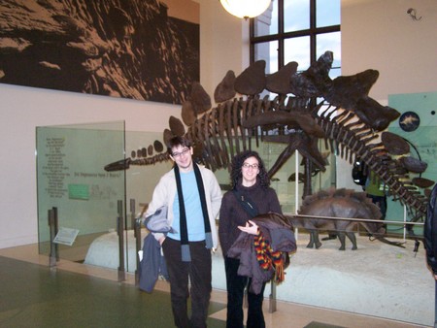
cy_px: 164
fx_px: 480
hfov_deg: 49.0
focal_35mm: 38
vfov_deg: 37.8
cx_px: 218
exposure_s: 1/50
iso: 400
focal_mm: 6.3
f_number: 2.8
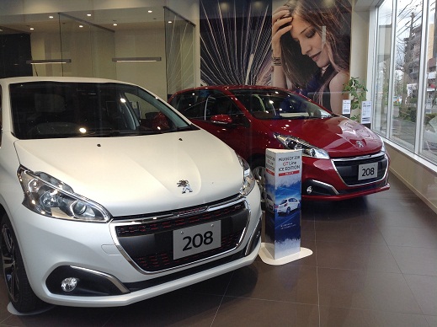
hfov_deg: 52.7
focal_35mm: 35
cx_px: 218
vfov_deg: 40.6
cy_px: 164
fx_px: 441
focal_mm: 4.28
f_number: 2.4
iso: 50
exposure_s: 1/145
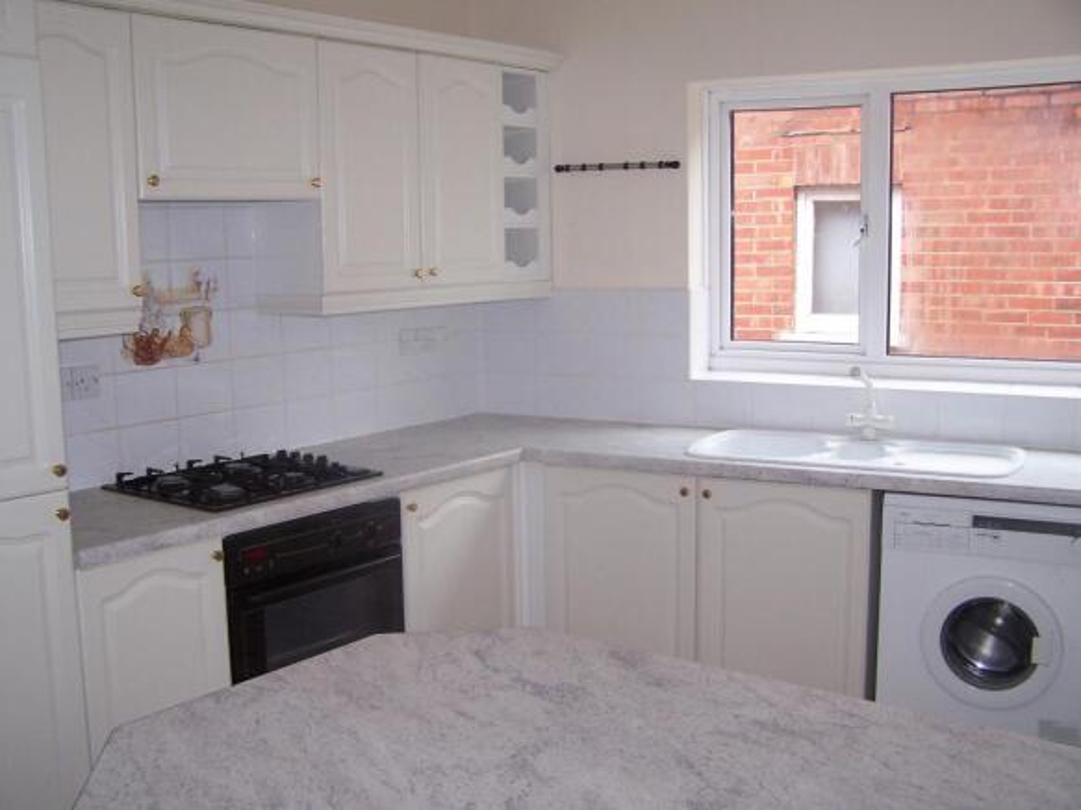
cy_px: 405
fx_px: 1186
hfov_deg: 49.0
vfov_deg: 37.7
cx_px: 540
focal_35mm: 38
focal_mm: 6.3
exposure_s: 1/60
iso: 140
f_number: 2.8
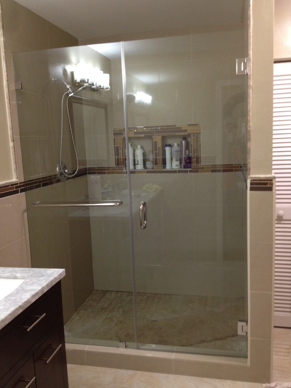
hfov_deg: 39.7
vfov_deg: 51.4
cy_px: 195
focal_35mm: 36
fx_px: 403
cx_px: 146
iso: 160
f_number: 2.4
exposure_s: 1/20
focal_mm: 4.28
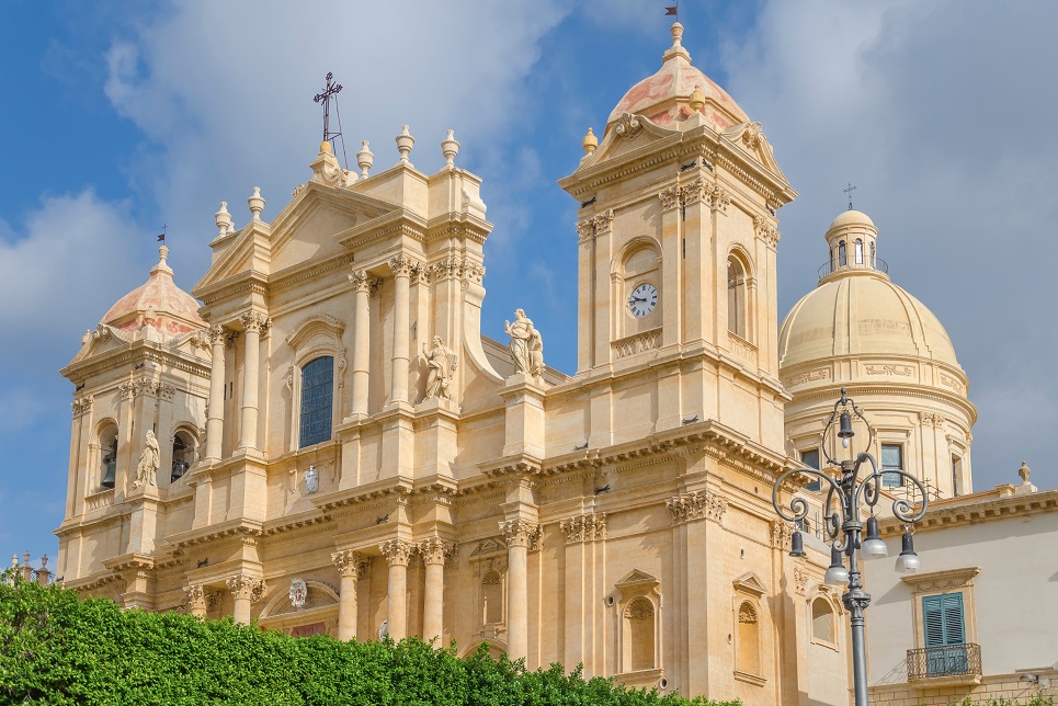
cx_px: 529
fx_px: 1543
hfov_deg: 37.8
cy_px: 353
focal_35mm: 52
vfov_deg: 25.8
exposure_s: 1/2000
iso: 200
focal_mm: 35
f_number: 4.5
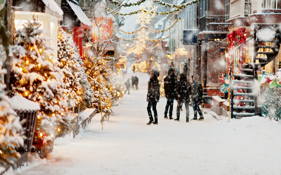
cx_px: 141
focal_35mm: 87
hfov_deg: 23.8
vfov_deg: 15.0
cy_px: 86
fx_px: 666
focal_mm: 85
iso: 320
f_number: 1.4
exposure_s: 1/125
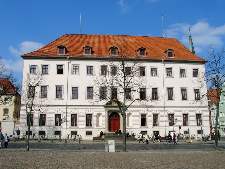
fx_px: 221
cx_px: 112
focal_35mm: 34
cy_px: 84
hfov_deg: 54.0
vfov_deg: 41.8
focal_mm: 7.16
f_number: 5.6
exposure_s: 1/704
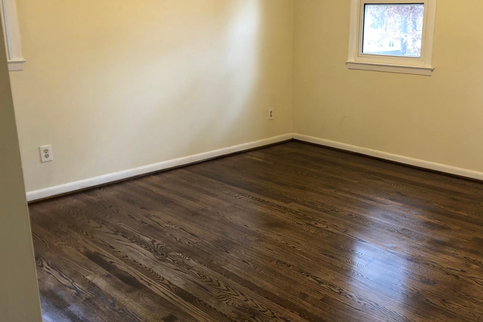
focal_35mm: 37
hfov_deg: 51.4
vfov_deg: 35.9
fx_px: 496
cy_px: 150
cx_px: 298
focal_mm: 4
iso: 40
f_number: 1.8
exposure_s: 1/17
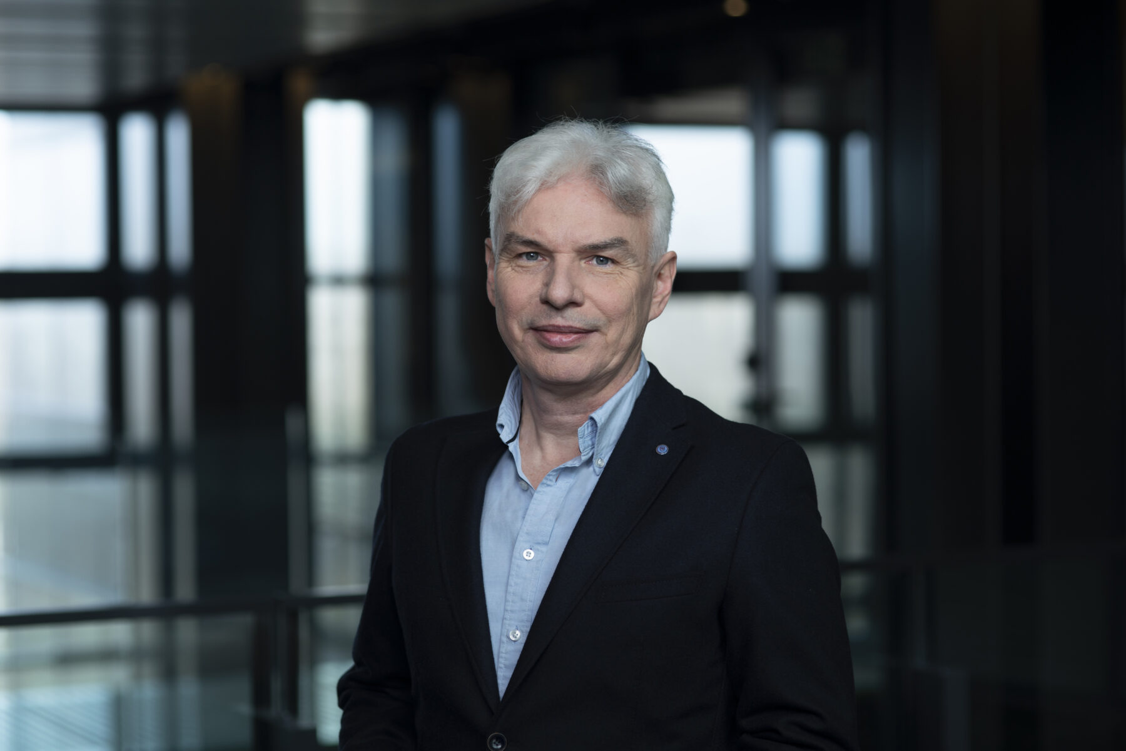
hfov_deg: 23.9
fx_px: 2659
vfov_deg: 16.1
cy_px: 376
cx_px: 563
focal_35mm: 85
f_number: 2.8
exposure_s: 1/160
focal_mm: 85
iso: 125
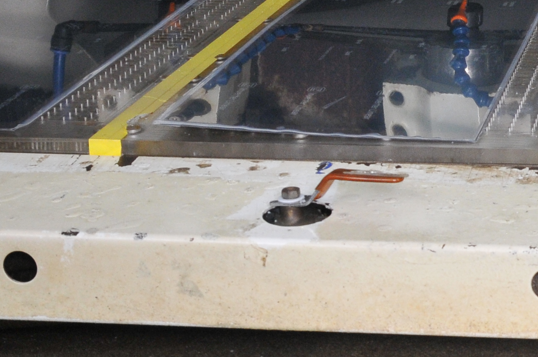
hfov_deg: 17.9
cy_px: -57
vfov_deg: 12.2
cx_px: 611
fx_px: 1642
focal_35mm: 110
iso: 640
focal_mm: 22
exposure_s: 1/125
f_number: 9
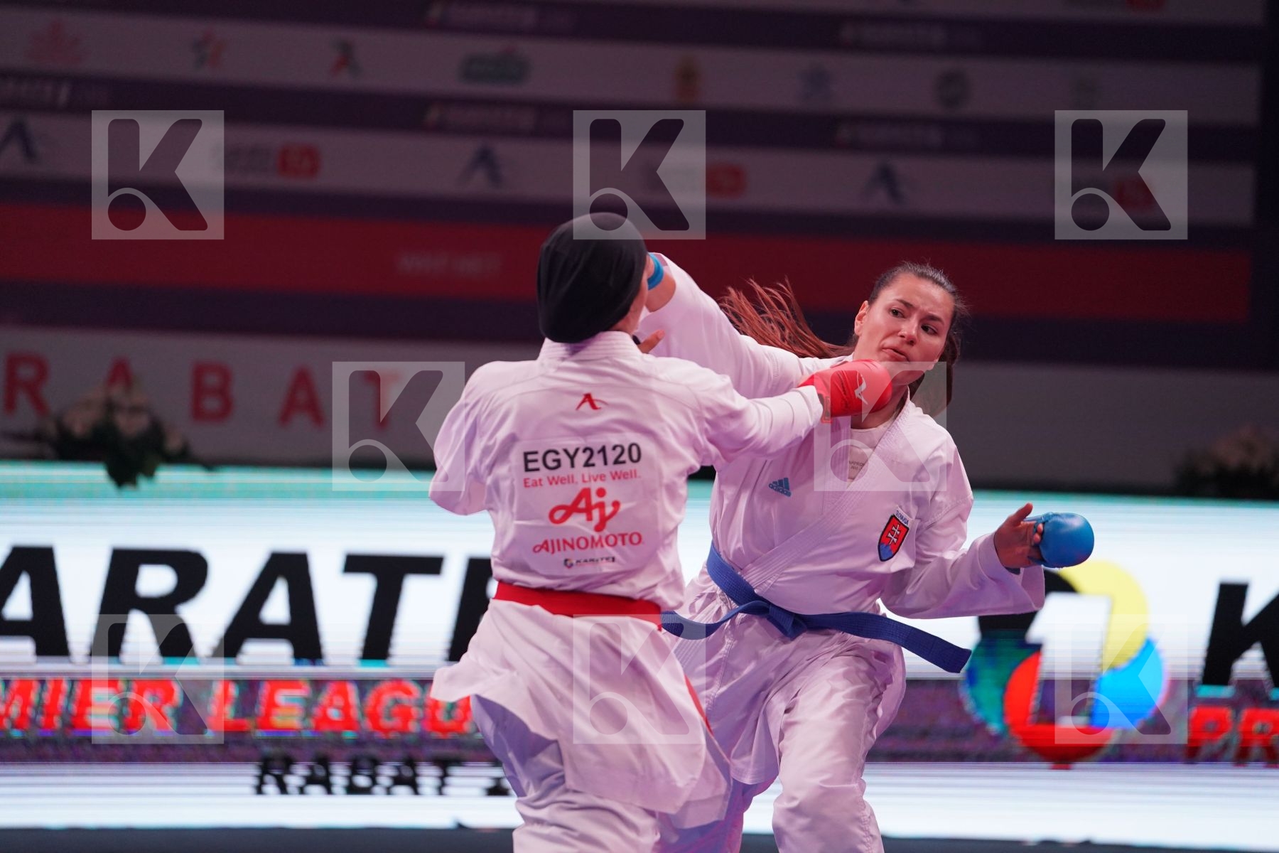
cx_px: 640
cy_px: 426
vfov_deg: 6.9
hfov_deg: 10.3
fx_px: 7105
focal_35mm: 200
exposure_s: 1/1000
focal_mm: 200
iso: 2500
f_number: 2.8
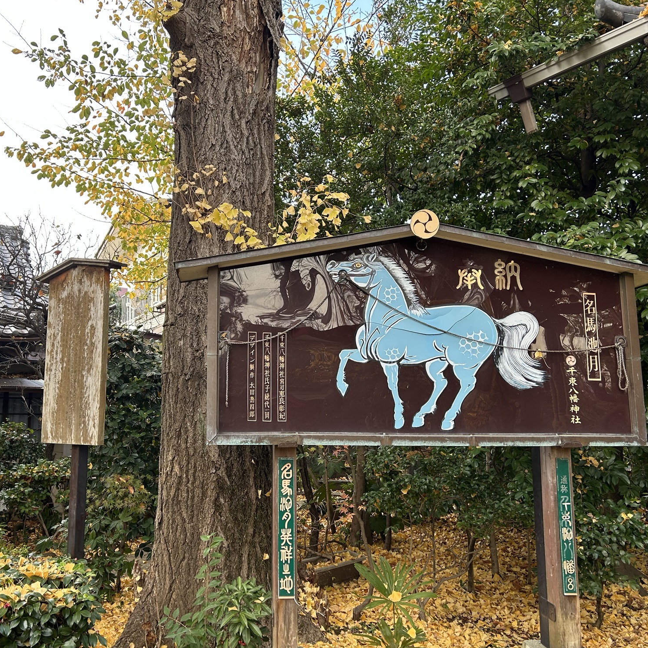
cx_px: 267
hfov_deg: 52.3
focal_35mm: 31
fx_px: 657
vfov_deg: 52.5
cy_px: 326
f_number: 1.5
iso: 40
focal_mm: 5.7
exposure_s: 1/181
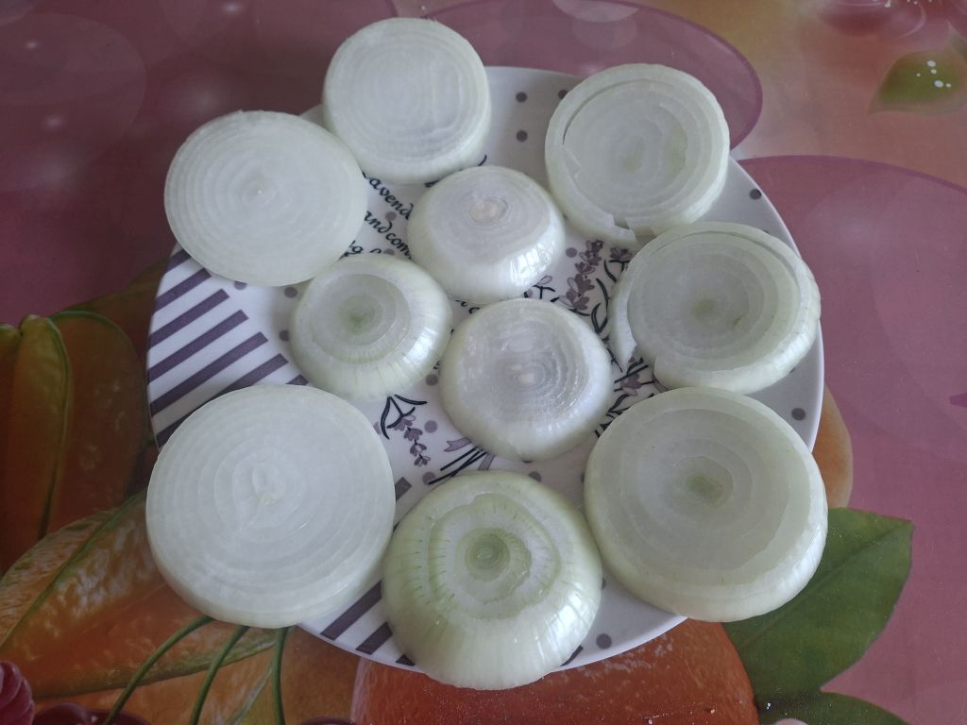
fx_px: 643
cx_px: 484
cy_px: 362
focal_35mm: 23
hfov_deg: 73.9
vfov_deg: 58.9
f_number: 1.8
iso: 200
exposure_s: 1/100
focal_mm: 5.54
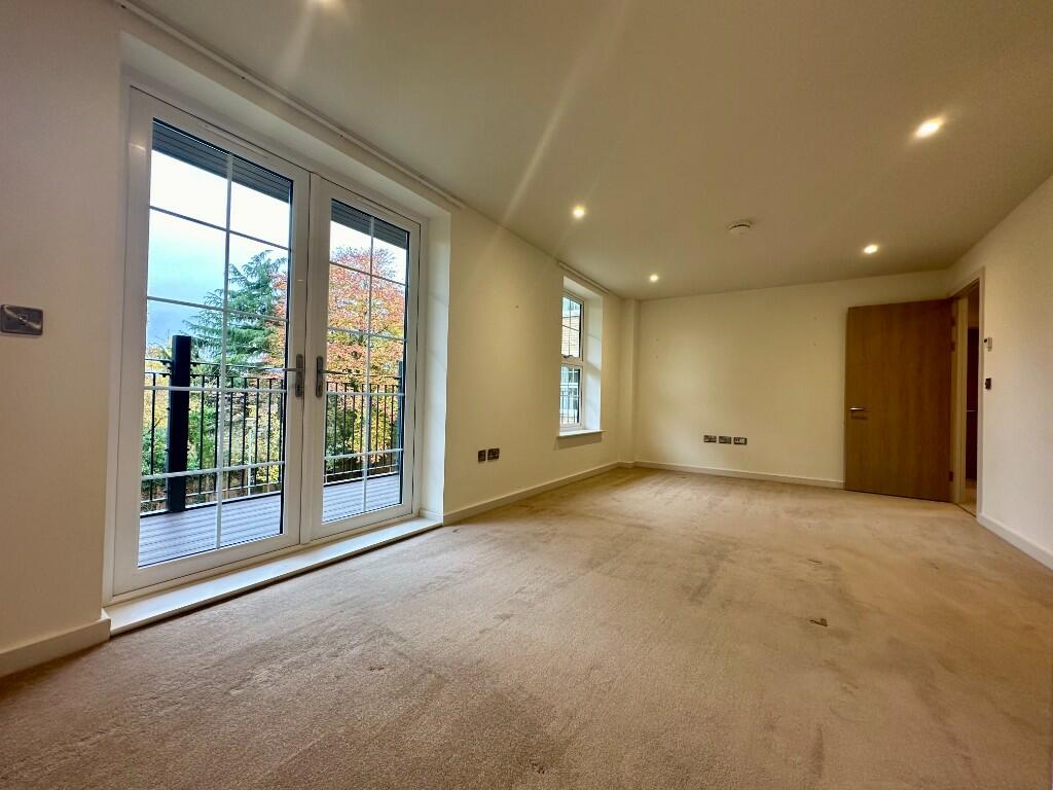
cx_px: 526
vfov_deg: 85.7
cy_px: 395
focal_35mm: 14
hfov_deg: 102.1
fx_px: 426
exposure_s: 1/100
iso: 160
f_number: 2.2
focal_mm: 2.22
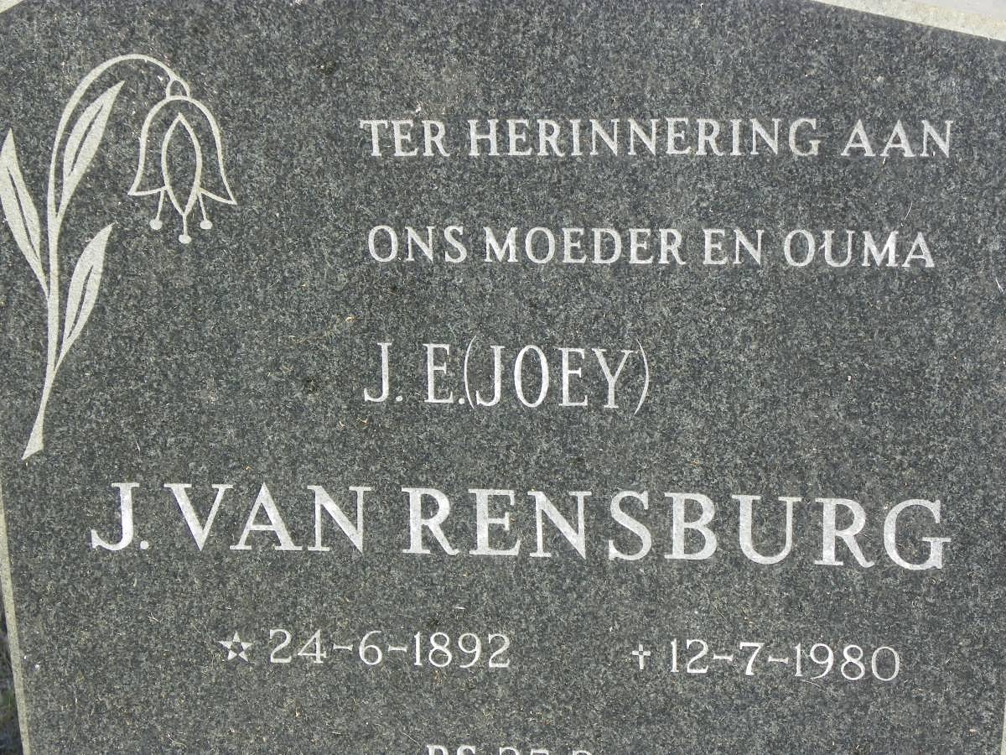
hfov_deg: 14.8
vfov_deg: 11.1
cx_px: 503
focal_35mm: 133
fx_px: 3865
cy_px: 378
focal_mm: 23.6
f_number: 4.5
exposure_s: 1/125
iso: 64
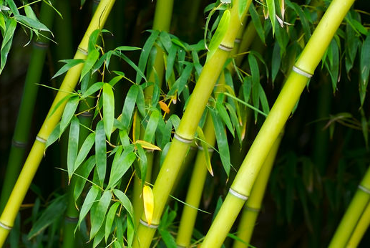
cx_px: 117
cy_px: 90
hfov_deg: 9.8
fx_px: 2150
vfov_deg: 6.6
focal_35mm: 209
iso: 125
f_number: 5
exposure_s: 1/20
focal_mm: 90
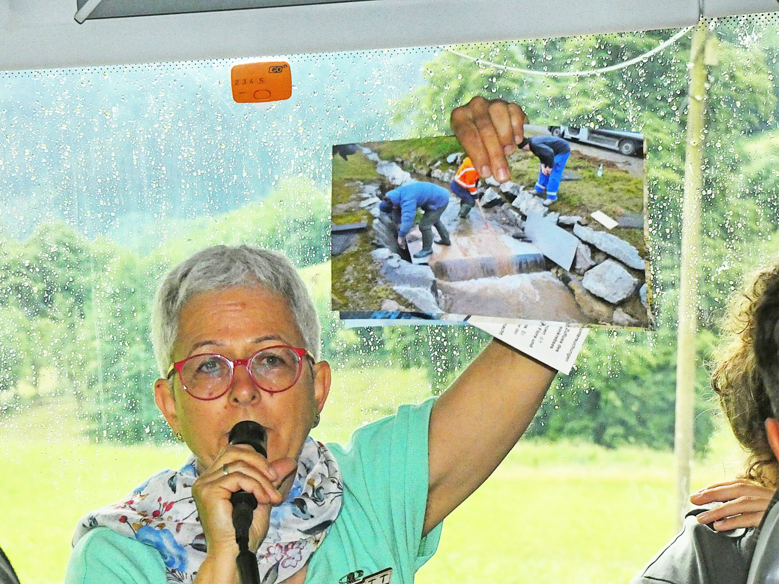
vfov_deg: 6.1
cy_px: 292
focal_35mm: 243
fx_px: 5468
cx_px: 390
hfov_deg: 8.1
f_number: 5.5
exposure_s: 1/1600
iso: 800
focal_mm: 43.5
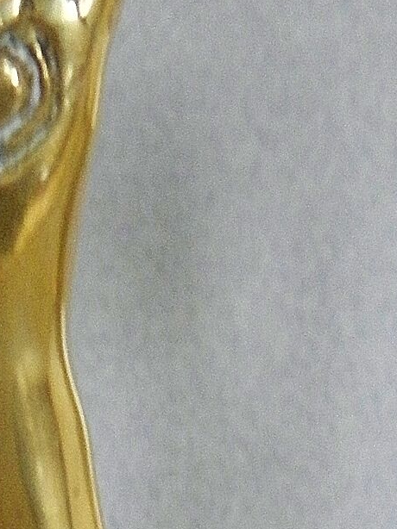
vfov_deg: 8.0
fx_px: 3764
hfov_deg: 6.0
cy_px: 686
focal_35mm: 246
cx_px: -148
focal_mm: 10.6
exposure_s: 1/8
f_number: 4.1
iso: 320
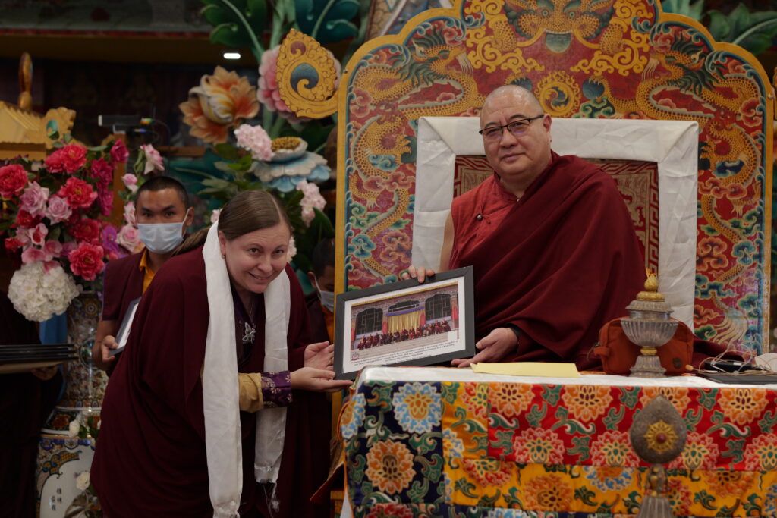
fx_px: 1835
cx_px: 388
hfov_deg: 23.9
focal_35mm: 85
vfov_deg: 16.1
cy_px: 259
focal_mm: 85
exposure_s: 1/160
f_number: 4
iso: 3200
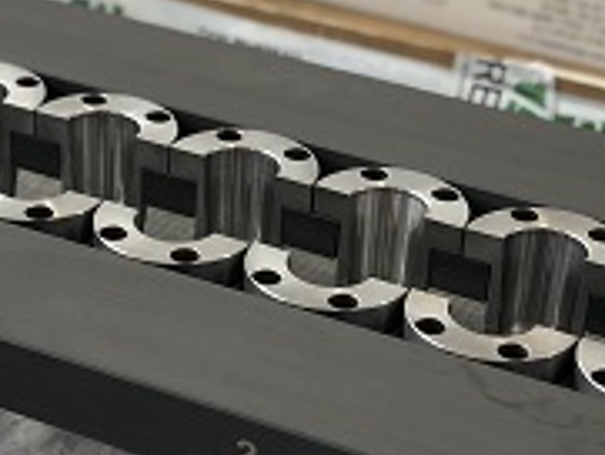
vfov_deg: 12.7
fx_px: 2029
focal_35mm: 116
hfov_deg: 16.9
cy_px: 423
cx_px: 140
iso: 40
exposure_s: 1/60
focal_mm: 6
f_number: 2.4
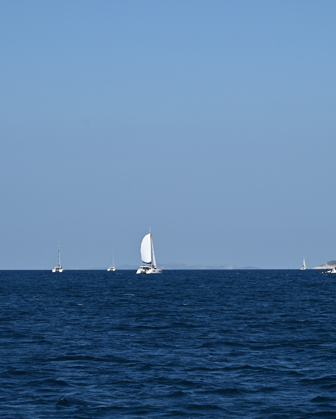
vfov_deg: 13.4
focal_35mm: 144
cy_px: 210
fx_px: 1789
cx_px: 182
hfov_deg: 10.7
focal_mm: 102
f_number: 6.3
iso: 100
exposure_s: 1/640
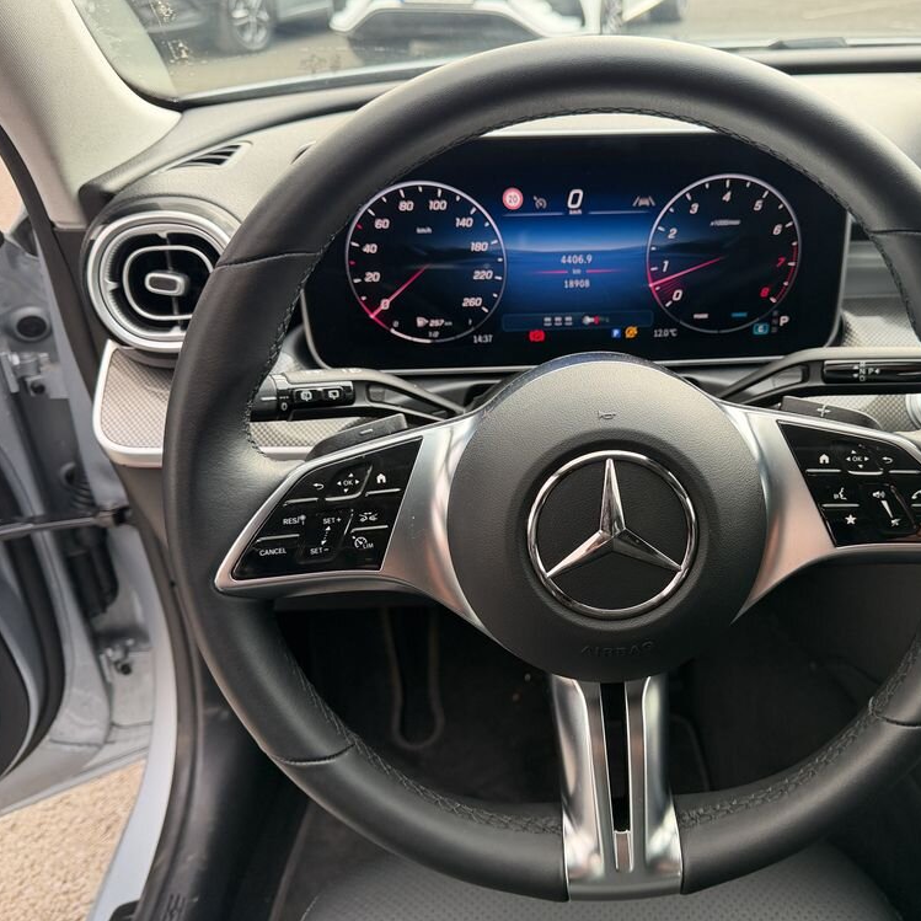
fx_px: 873
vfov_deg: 55.6
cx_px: 582
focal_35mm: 29
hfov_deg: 54.9
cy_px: 450
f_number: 1.78
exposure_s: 1/90
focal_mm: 6.76
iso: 200
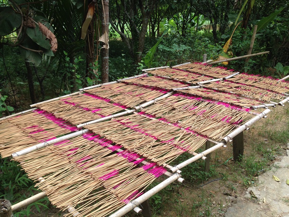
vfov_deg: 42.9
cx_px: 144
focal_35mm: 33
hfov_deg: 55.4
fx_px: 276
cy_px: 108
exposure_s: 1/264
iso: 50
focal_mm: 4.12
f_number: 2.4
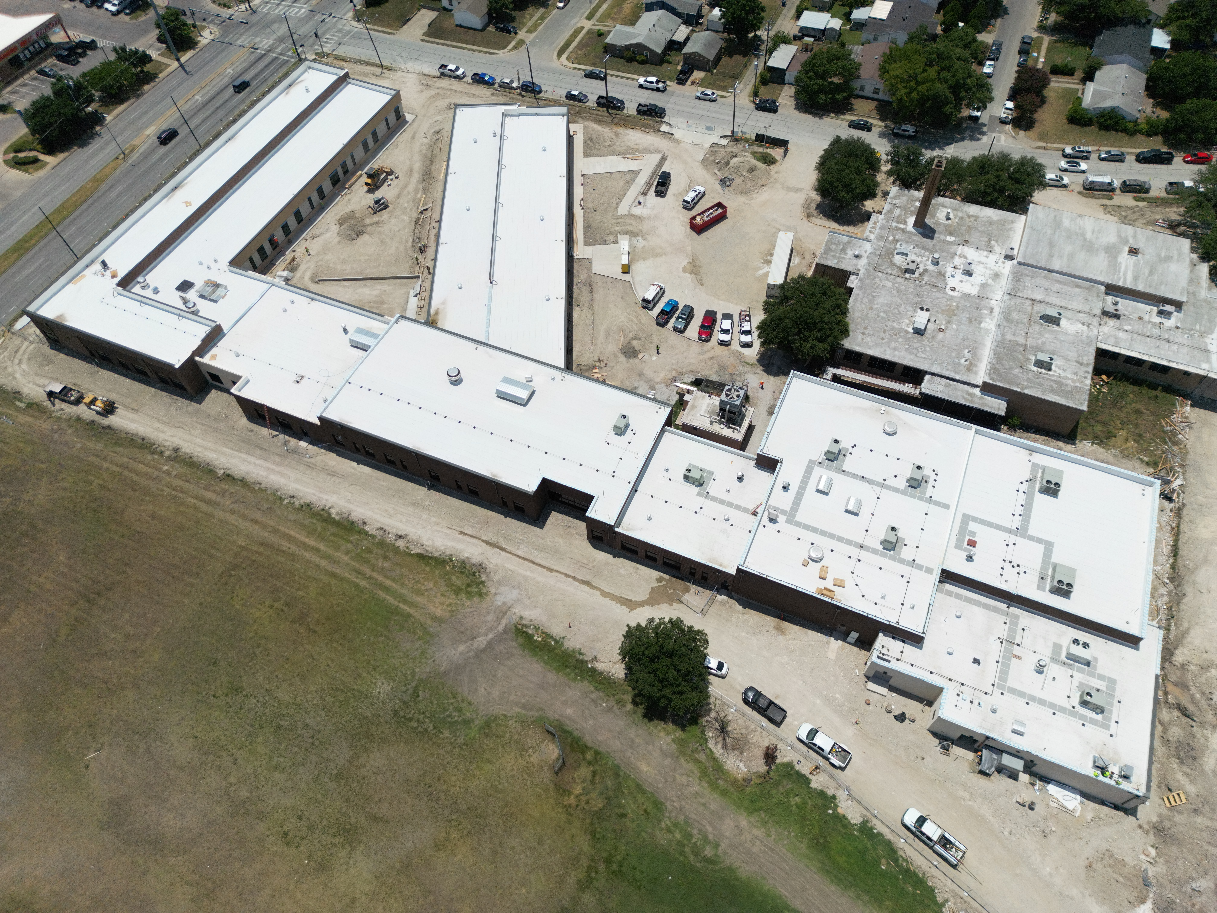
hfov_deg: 71.6
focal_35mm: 24
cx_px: 608
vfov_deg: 56.8
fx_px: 844
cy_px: 456
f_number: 1.7
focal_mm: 6.72
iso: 140
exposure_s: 1/6400
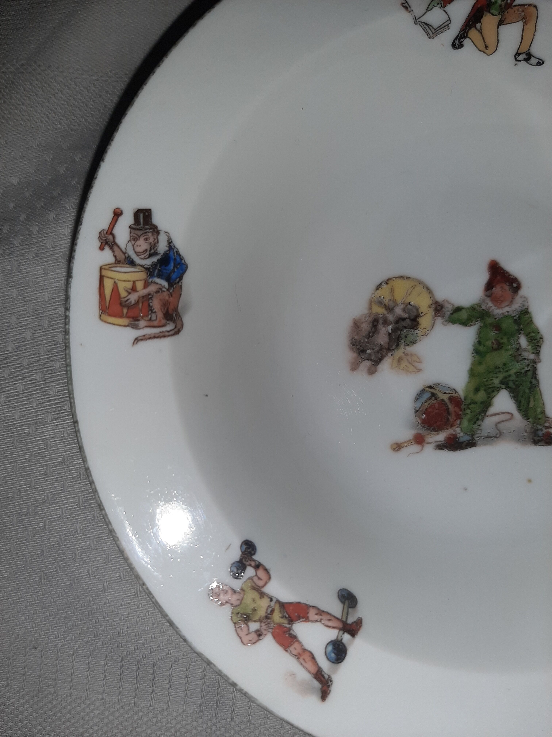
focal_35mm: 26
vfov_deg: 67.3
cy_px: 368
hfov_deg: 53.1
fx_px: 553
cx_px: 276
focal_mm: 3.93
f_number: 1.7
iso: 1000
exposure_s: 1/17
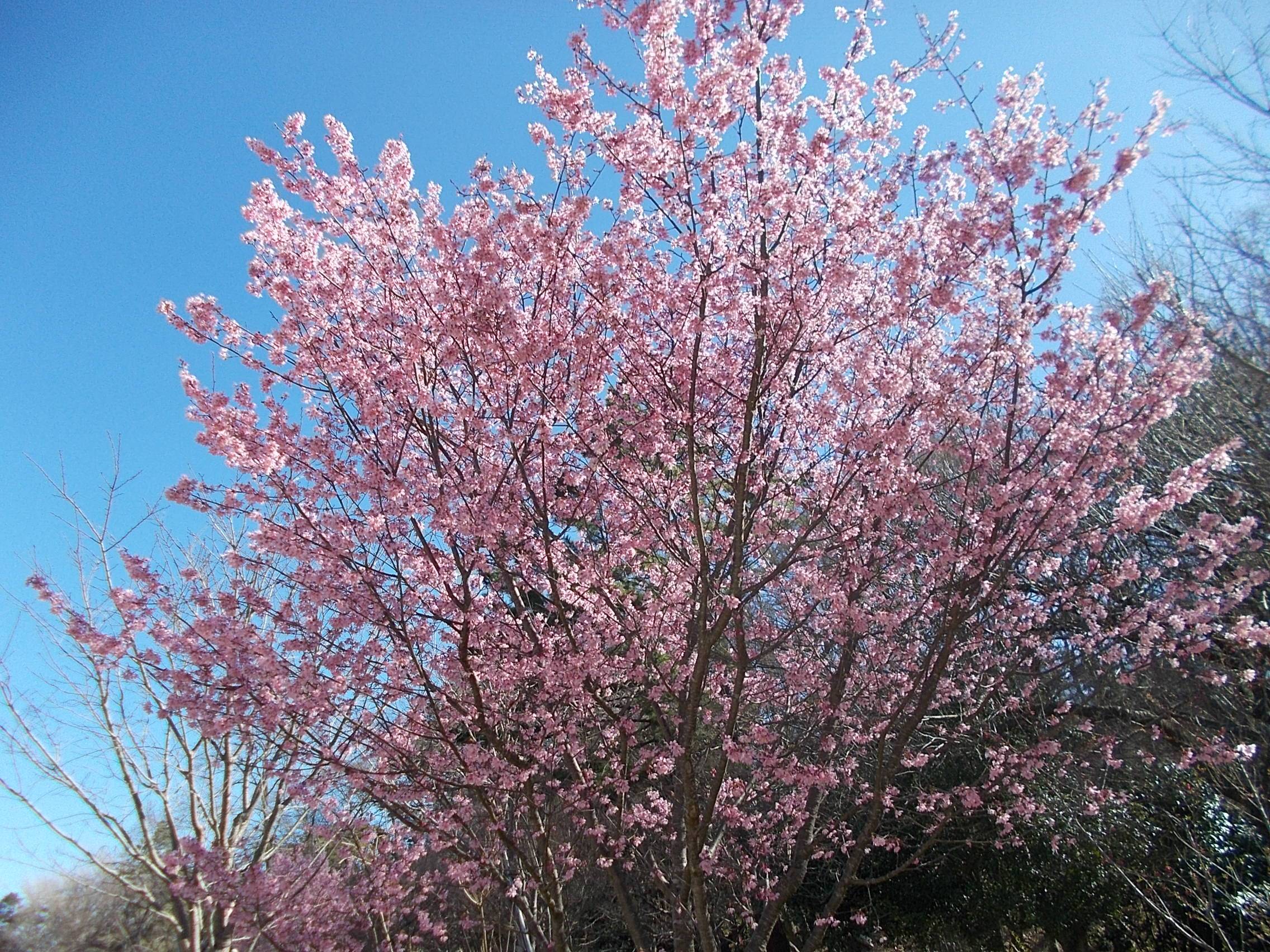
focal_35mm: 26
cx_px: 635
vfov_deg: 53.1
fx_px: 954
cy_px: 476
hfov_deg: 67.3
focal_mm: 4.6
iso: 80
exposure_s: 1/80
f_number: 8
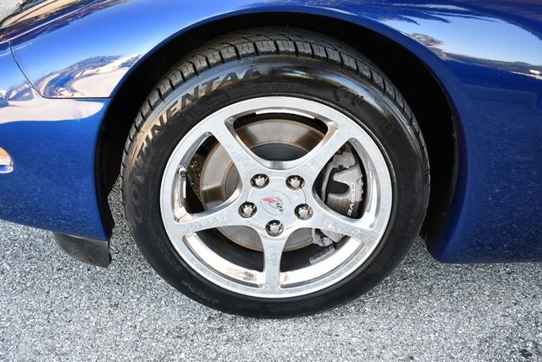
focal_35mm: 36
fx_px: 542
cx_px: 271
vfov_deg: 36.9
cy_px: 181
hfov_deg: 53.1
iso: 500
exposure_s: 1/250
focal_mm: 18
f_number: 3.5
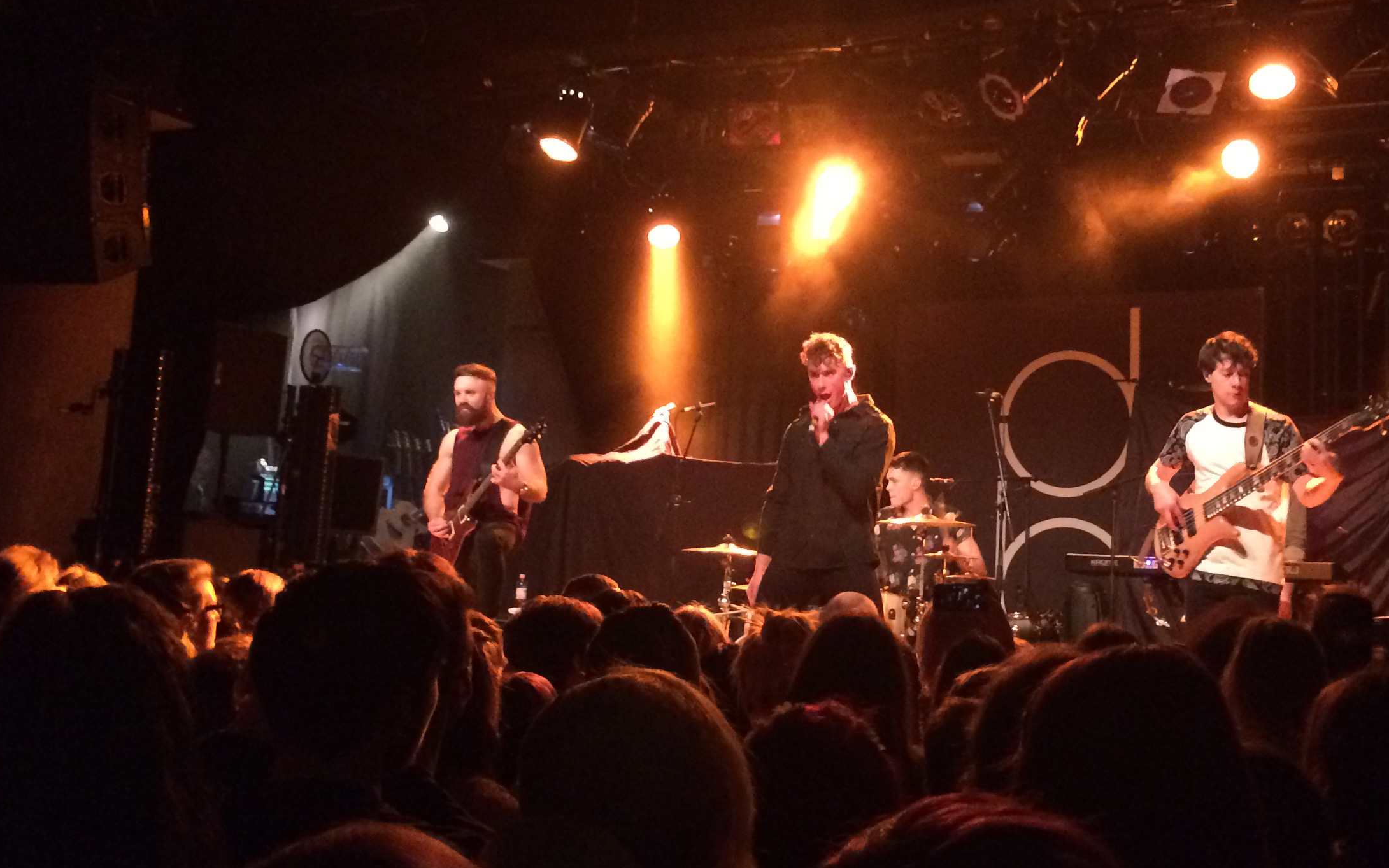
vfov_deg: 28.0
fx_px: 1741
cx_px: 818
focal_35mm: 46
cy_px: 387
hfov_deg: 43.3
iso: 400
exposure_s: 1/17
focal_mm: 4.15
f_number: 2.2
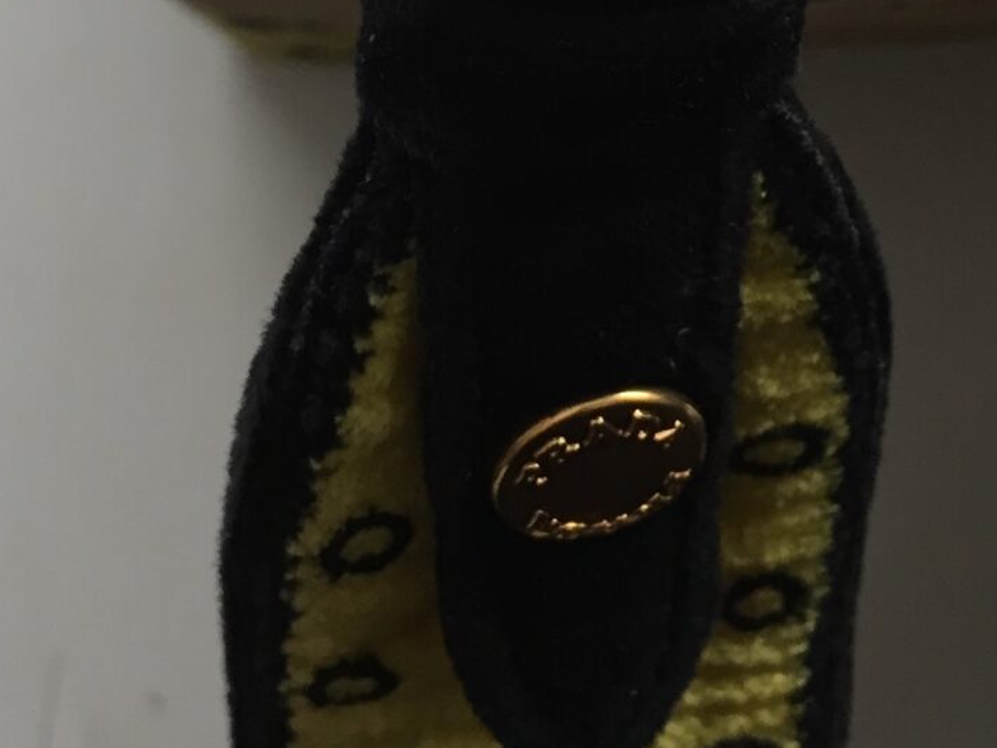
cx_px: 660
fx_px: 2391
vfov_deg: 16.9
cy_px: -169
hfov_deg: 23.5
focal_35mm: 83
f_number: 2.2
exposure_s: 1/30
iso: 64
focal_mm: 4.15
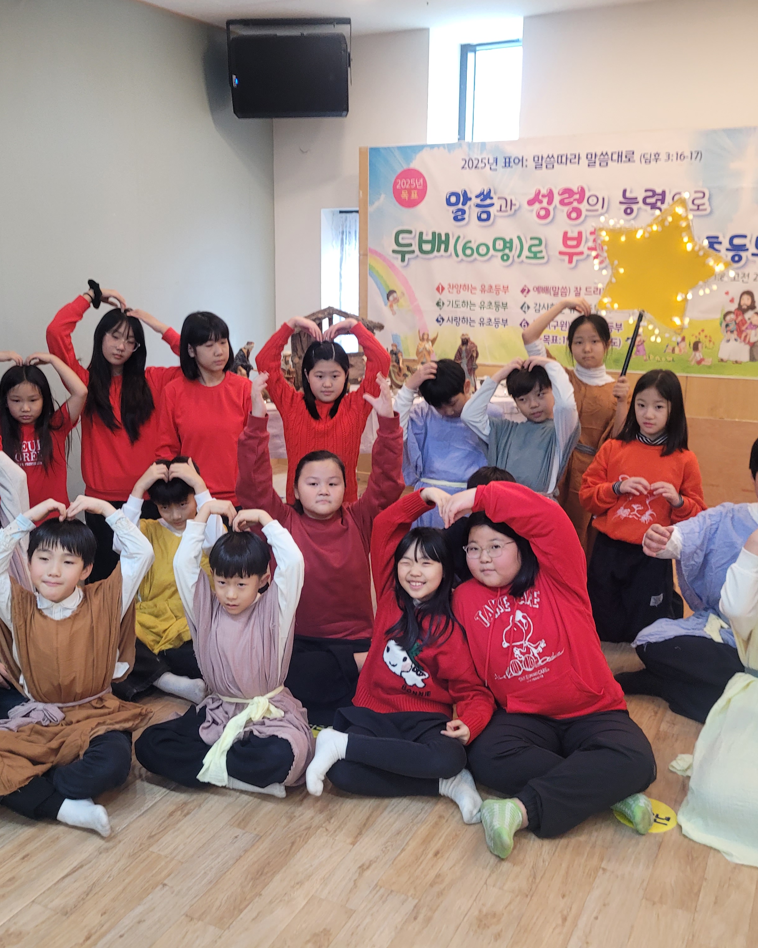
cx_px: 320
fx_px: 953
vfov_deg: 52.8
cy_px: 473
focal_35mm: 34
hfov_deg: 43.2
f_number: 1.8
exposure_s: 1/120
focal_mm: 5.4
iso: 200
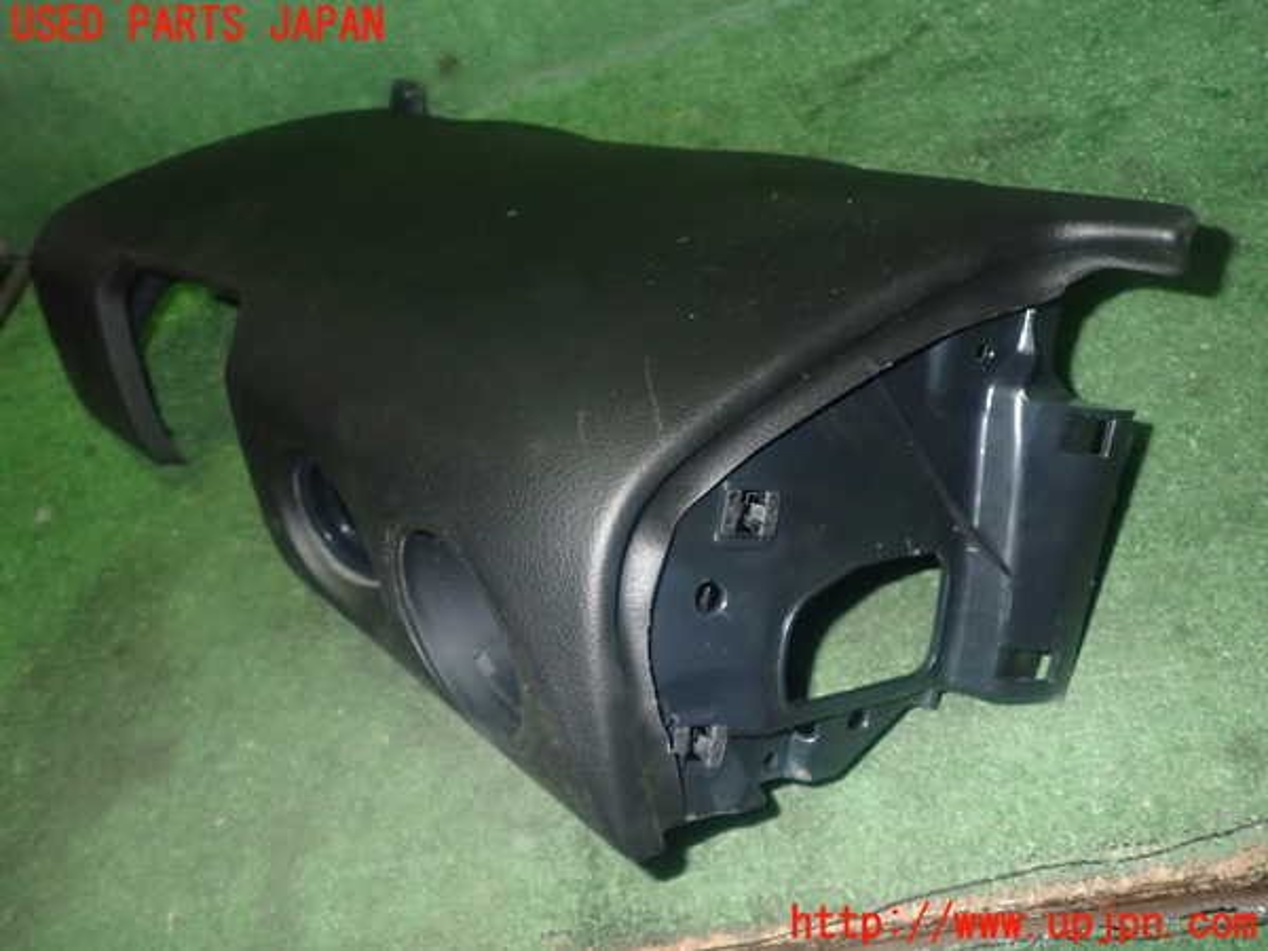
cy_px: 476
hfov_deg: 60.0
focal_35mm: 30
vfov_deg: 46.8
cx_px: 634
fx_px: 1099
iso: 800
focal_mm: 5.4
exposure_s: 1/30
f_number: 6.3
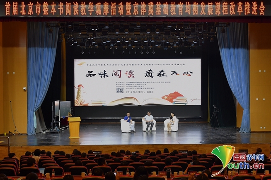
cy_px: 90
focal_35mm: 36
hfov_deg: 53.1
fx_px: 271
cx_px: 136
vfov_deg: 36.9
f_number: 4
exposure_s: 1/60
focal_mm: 24
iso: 640
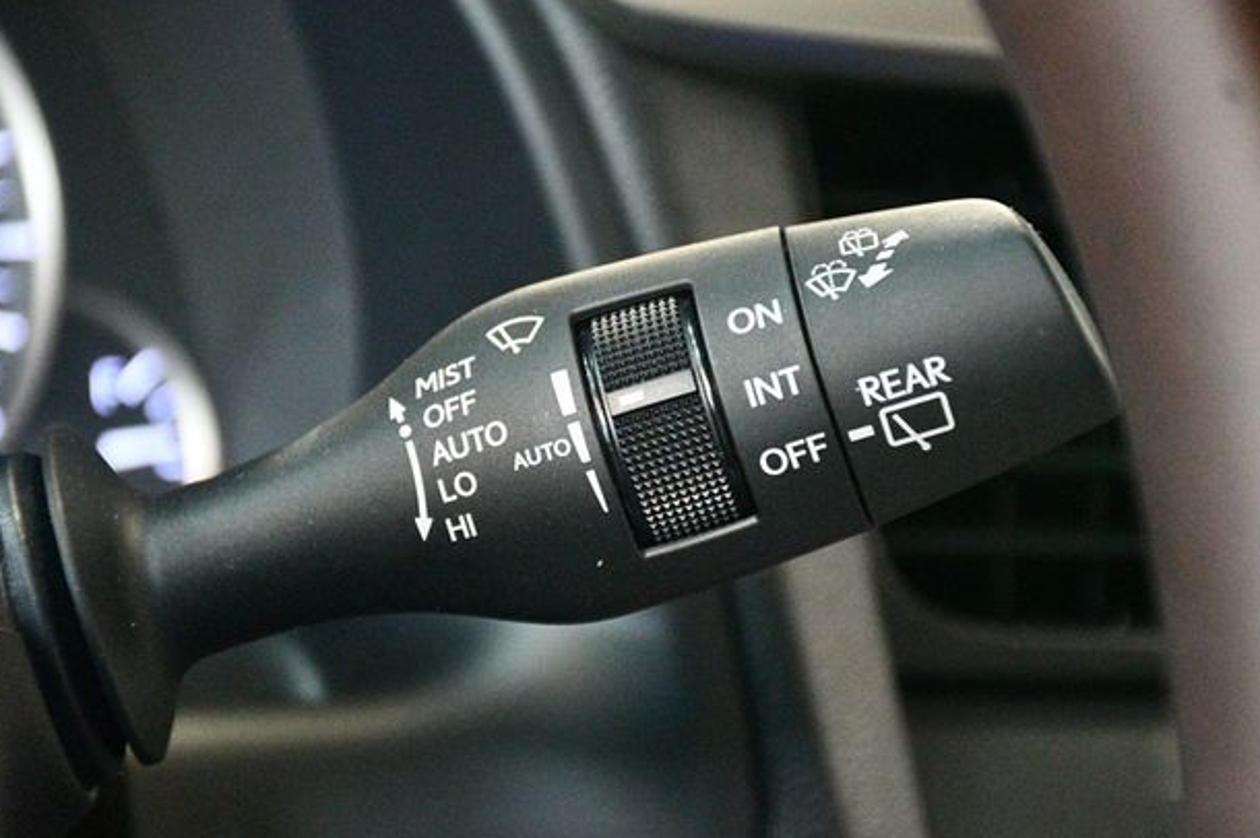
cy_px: 419
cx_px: 613
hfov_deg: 16.3
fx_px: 4407
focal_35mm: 126
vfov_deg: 10.9
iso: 12800
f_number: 5.3
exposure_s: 1/30
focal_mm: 80
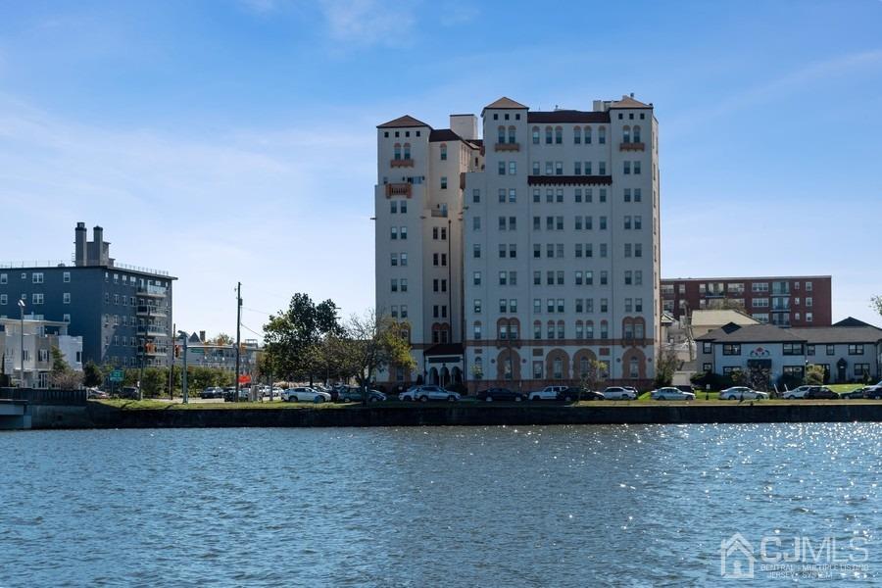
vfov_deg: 18.5
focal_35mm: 74
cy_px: 294
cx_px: 441
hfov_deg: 27.5
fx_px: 1801
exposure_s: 1/1000
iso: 100
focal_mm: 49
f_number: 5
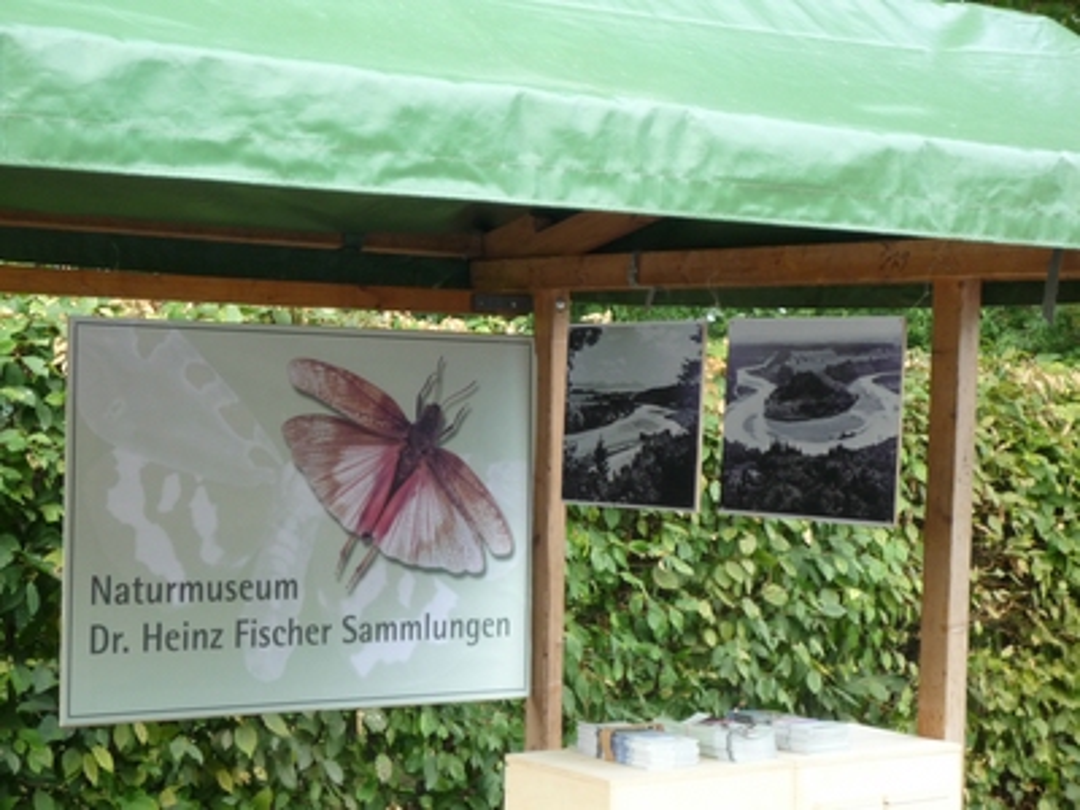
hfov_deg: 24.4
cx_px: 540
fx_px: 2496
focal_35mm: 80
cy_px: 405
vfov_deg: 18.4
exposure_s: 1/60
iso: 160
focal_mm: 14.1
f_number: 5.2
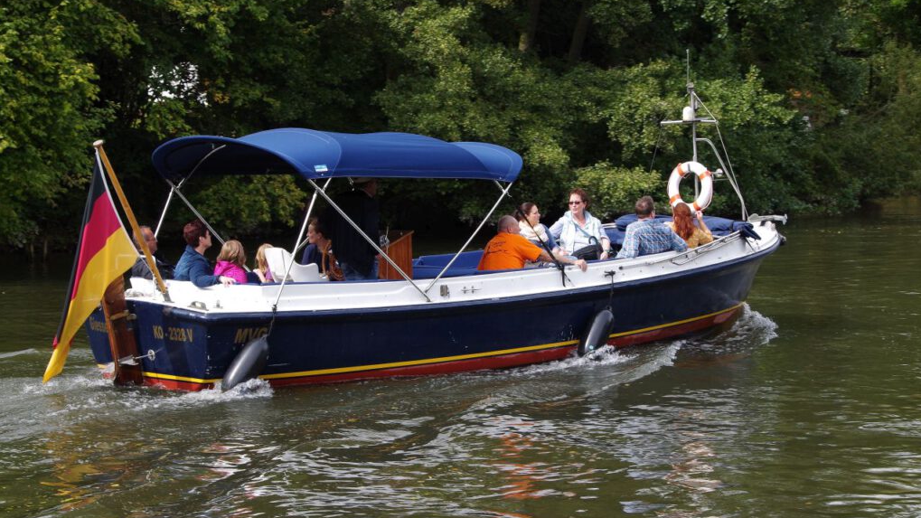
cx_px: 462
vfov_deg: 14.6
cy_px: 268
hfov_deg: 25.6
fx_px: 2027
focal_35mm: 83
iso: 125
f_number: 8
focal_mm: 53
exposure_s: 1/100
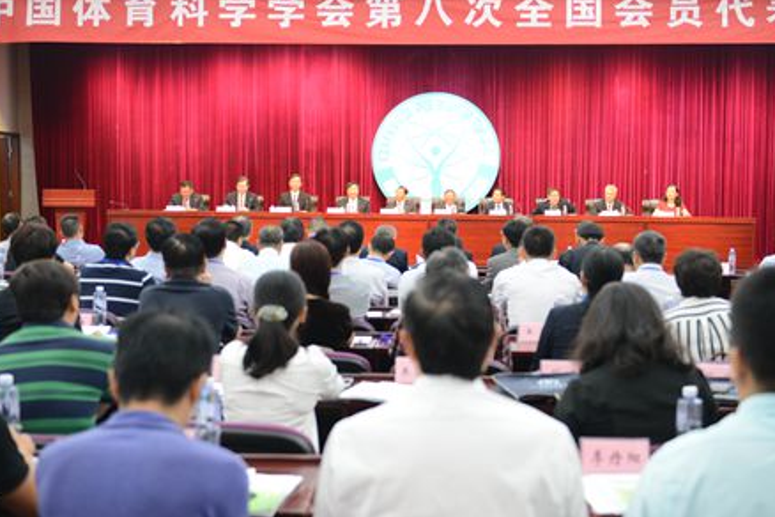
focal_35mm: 48
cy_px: 280
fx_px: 1033
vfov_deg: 28.1
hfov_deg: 41.1
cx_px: 405
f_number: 2.8
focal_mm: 35
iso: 720
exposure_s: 1/40
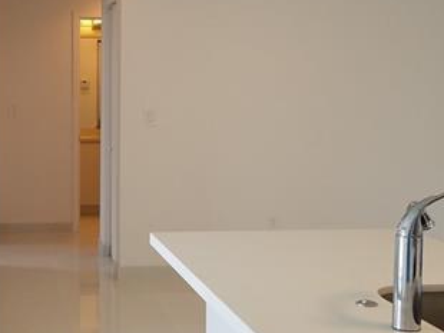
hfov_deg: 28.3
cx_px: 80
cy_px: 159
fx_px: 860
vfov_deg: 22.0
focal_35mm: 67
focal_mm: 4.2
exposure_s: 1/120
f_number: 1.7
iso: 64
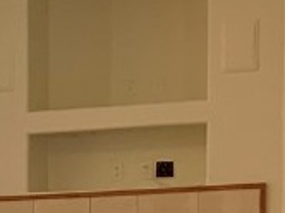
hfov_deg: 10.2
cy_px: 386
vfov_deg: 8.0
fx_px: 1472
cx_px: -288
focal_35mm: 179
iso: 50
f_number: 1.8
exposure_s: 1/120
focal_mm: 3
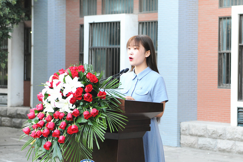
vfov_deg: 19.4
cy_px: 81
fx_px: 472
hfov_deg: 28.9
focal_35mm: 70
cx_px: 122
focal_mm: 70
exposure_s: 1/80
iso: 400
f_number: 4.5
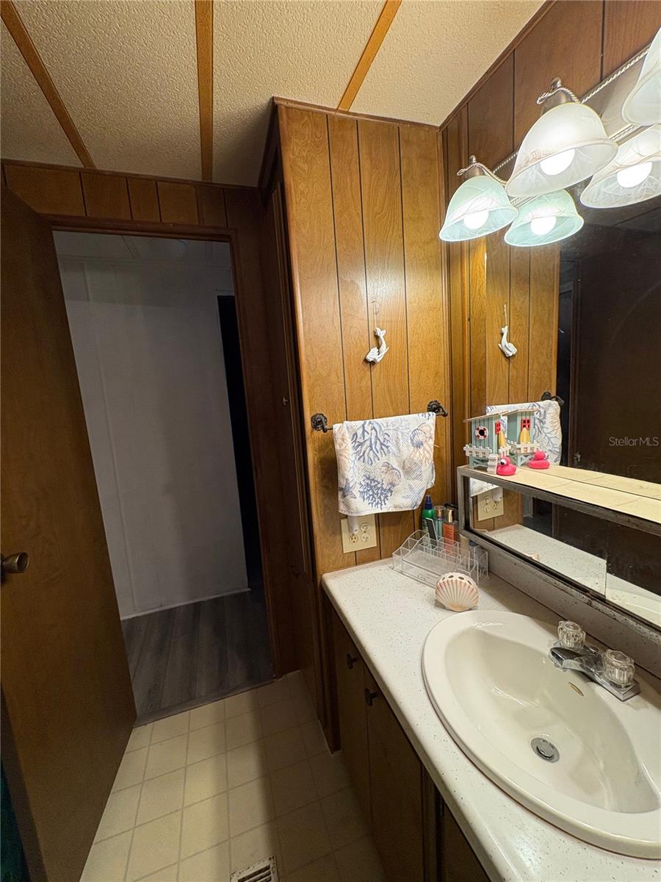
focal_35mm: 14
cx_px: 330
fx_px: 356
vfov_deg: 102.1
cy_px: 441
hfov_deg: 85.7
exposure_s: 1/60
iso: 160
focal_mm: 2.22
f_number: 2.2
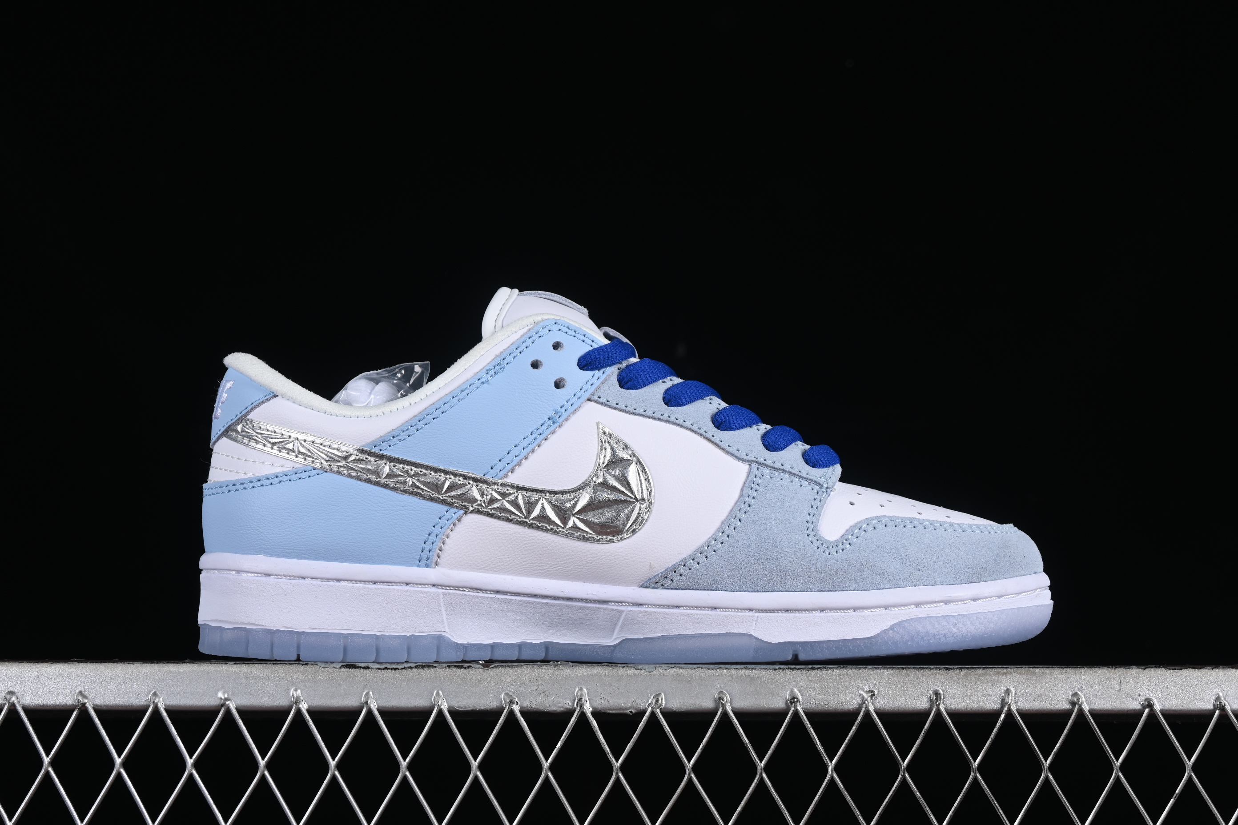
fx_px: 2579
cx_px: 619
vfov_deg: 18.2
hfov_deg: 27.0
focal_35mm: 75
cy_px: 412
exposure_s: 1/80
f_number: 8
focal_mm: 50
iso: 160
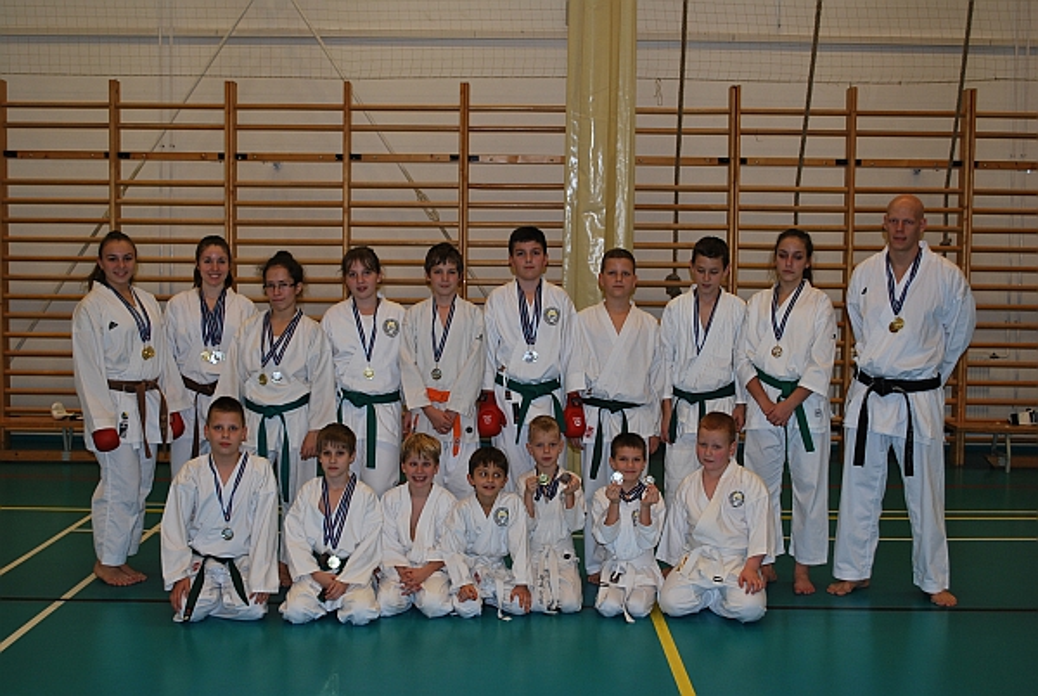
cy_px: 348
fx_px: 1299
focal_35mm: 45
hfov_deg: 43.5
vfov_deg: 30.0
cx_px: 519
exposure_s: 1/60
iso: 200
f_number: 4.8
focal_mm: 30
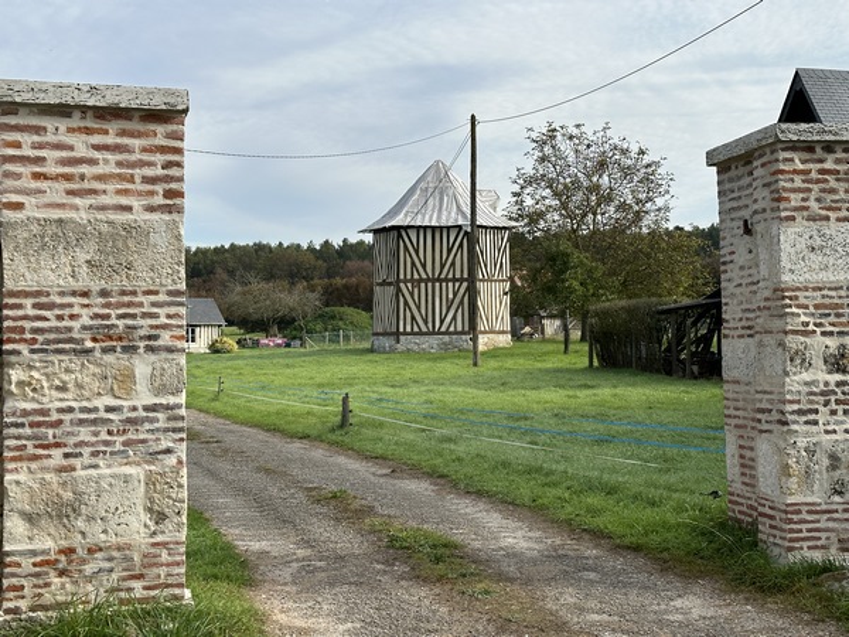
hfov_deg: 39.7
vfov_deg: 30.3
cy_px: 318
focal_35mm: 48
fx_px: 1177
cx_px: 424
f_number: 1.78
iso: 64
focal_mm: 6.86
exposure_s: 1/3472
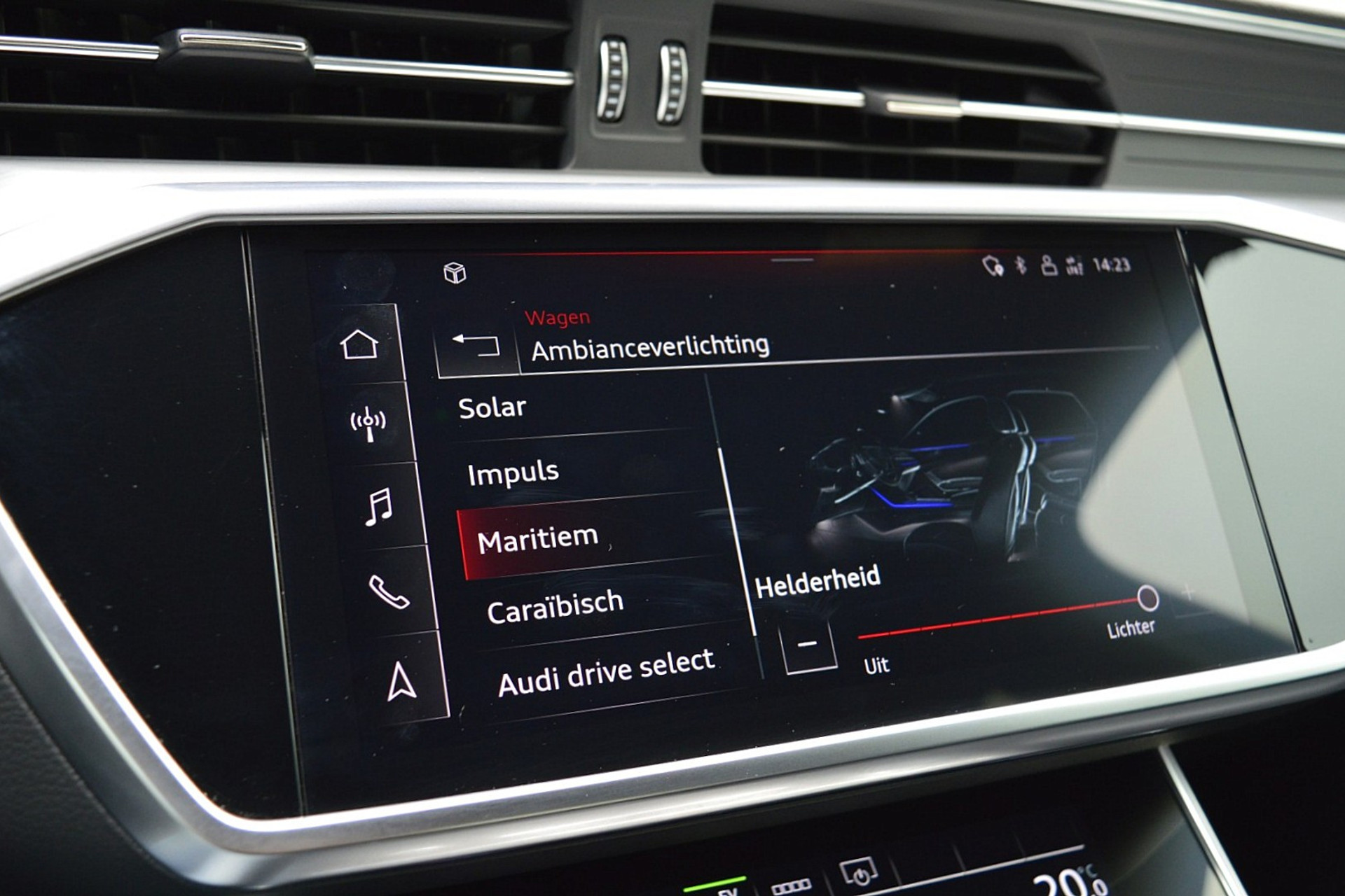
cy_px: 448
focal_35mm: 34
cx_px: 672
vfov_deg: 38.4
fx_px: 1289
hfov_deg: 55.1
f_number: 5
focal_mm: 23
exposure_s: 1/60
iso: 800
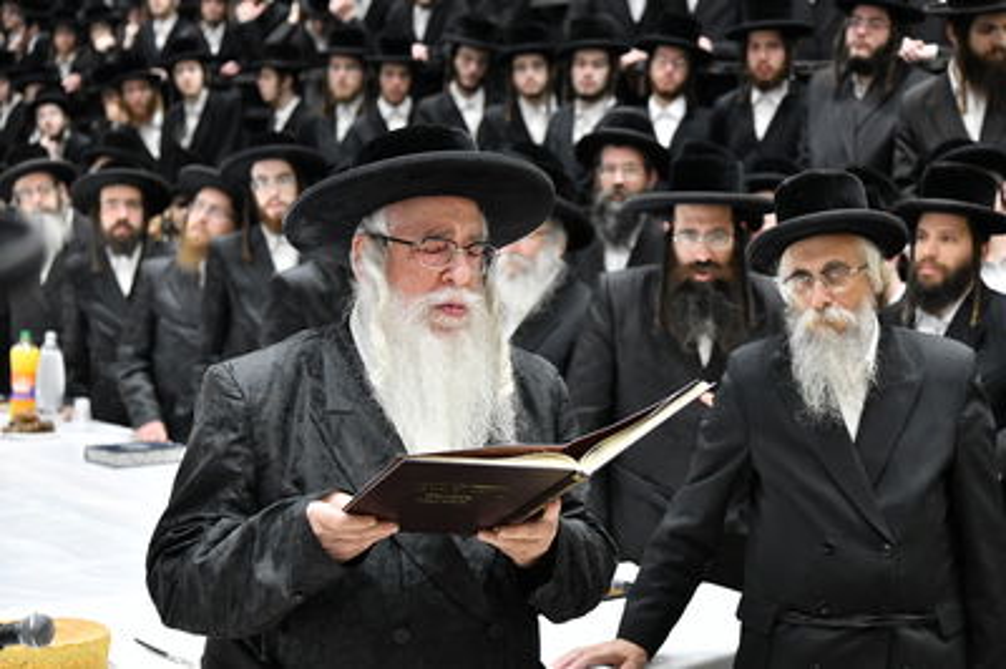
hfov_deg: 31.0
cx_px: 503
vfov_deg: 20.9
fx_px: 1815
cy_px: 334
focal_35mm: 65
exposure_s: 1/125
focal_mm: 65
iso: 1600
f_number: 4.5
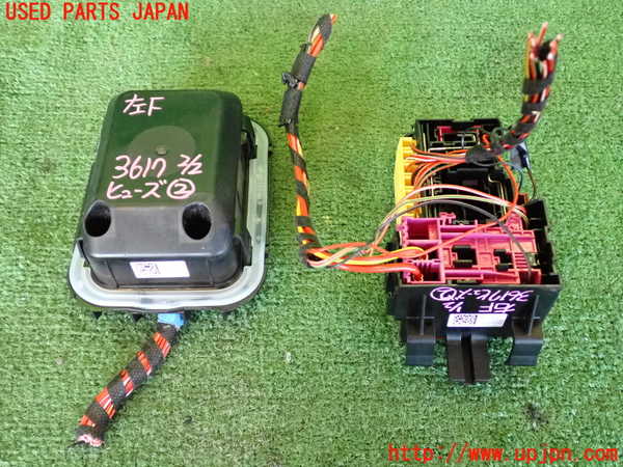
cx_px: 312
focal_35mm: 38
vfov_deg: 37.7
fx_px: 684
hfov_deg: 49.0
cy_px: 234
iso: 2000
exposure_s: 1/125
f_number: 2.7
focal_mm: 6.83
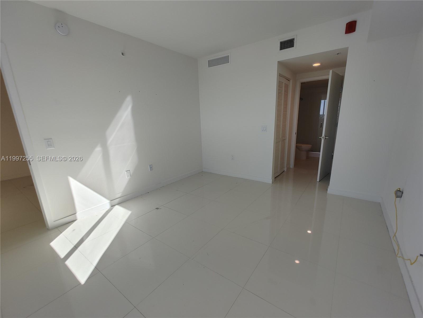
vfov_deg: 81.7
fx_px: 183
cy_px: 159
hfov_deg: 98.2
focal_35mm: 15
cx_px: 212
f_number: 1.9
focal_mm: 1.78
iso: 50
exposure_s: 1/178
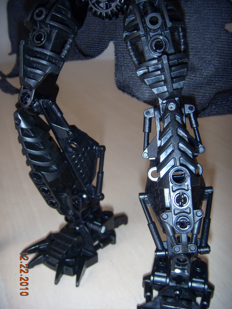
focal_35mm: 38
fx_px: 340
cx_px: 116
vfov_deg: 49.0
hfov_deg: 37.7
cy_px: 154
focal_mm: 6.4
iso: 64
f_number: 3.5
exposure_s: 1/60.2
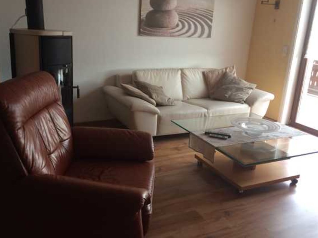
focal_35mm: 33
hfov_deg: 55.3
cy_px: 113
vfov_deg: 42.9
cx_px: 152
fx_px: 303
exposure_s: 1/33
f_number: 2.2
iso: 100
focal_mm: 4.15
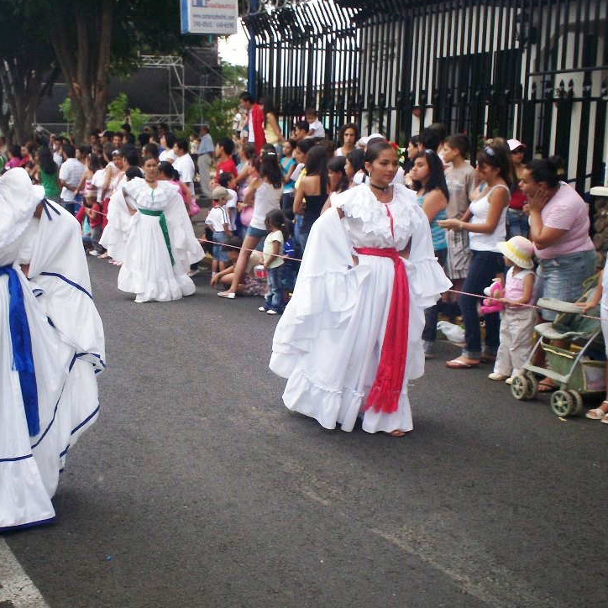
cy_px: 298
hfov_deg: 37.1
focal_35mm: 45
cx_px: 197
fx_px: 894
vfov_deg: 37.6
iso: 100
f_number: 4.5
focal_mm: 6
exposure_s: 1/189
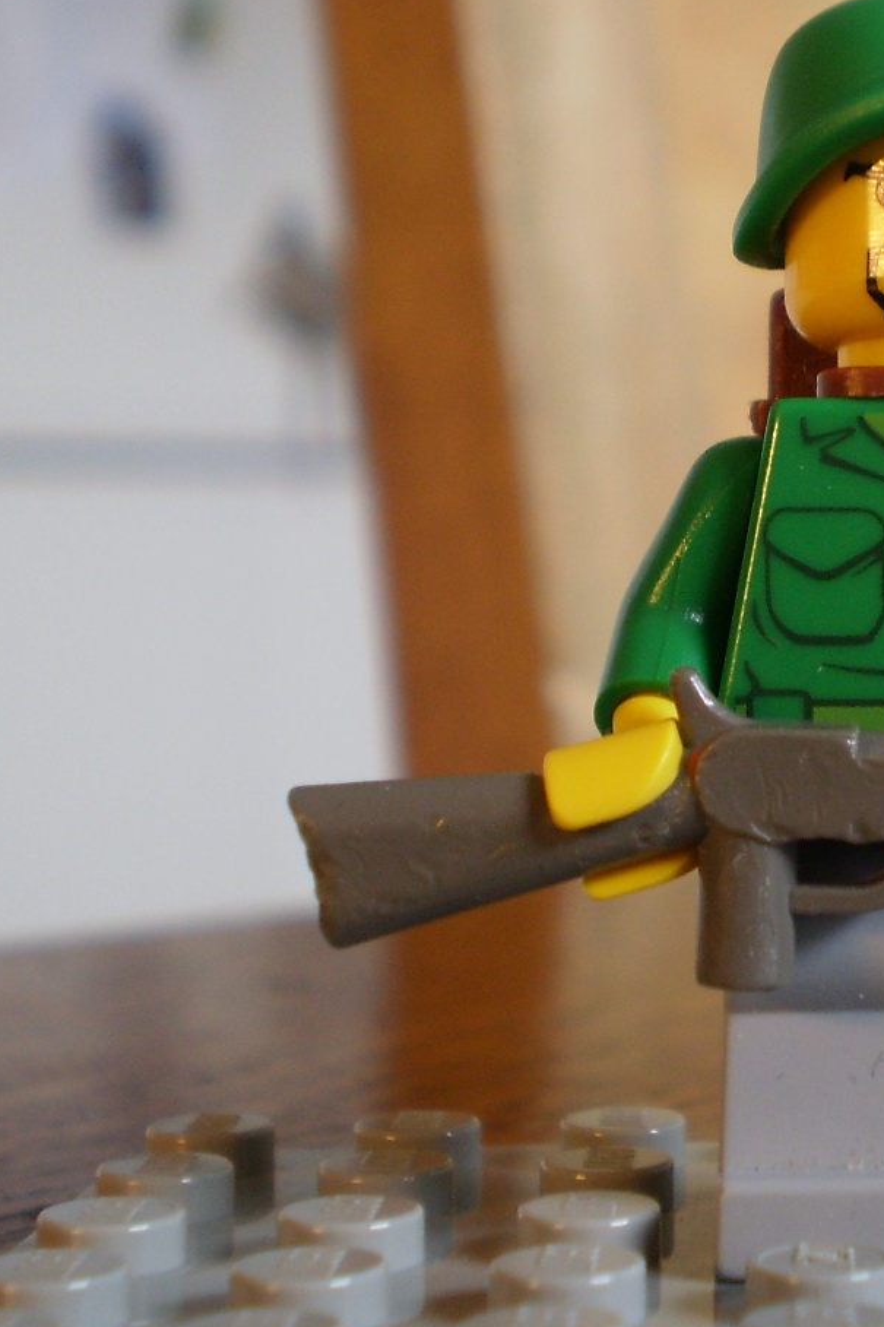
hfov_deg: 17.2
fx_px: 2837
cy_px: 579
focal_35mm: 77
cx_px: 950
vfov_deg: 26.3
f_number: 3.5
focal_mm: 7.4
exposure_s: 1/8
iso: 125
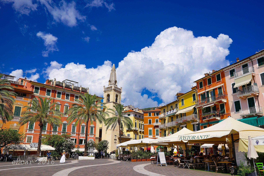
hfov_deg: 65.5
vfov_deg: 46.4
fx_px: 205
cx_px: 132
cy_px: 88
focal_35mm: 28
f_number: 8
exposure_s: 1/800
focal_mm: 28
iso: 100
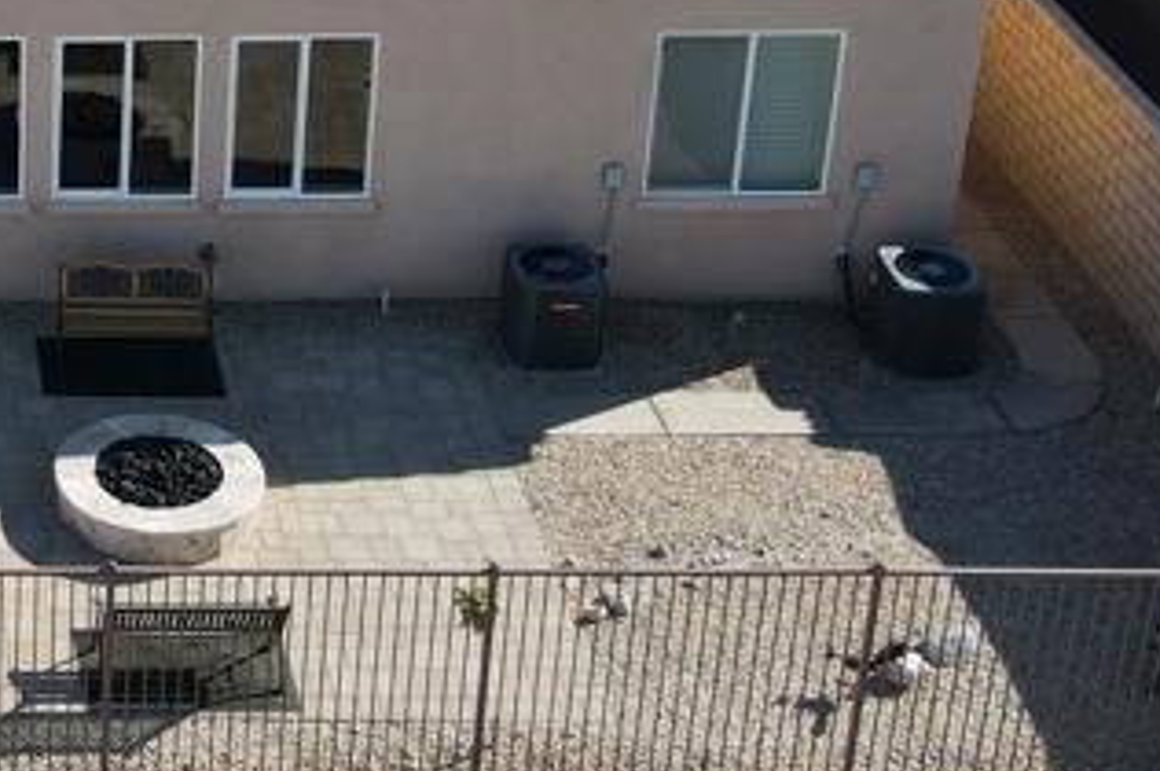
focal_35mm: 81
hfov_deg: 23.2
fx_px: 2607
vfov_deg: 16.3
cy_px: -84
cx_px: -198
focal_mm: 4.5
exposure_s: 1/500
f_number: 2.8
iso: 100
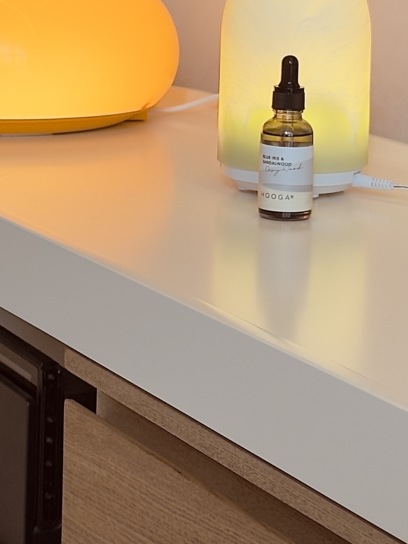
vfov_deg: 16.1
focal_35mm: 119
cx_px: 147
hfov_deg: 12.4
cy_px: -36
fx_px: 1870
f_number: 1.78
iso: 100
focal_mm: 6.76
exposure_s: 1/104
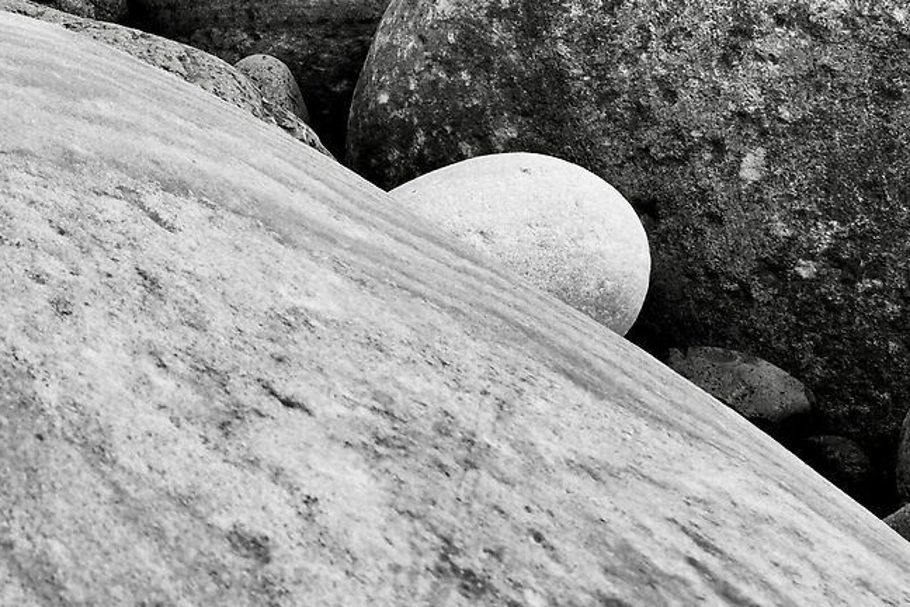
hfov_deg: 24.9
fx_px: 1592
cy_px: -146
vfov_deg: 20.1
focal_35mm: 63
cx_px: -433
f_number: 13
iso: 100
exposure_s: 1/45
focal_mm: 17
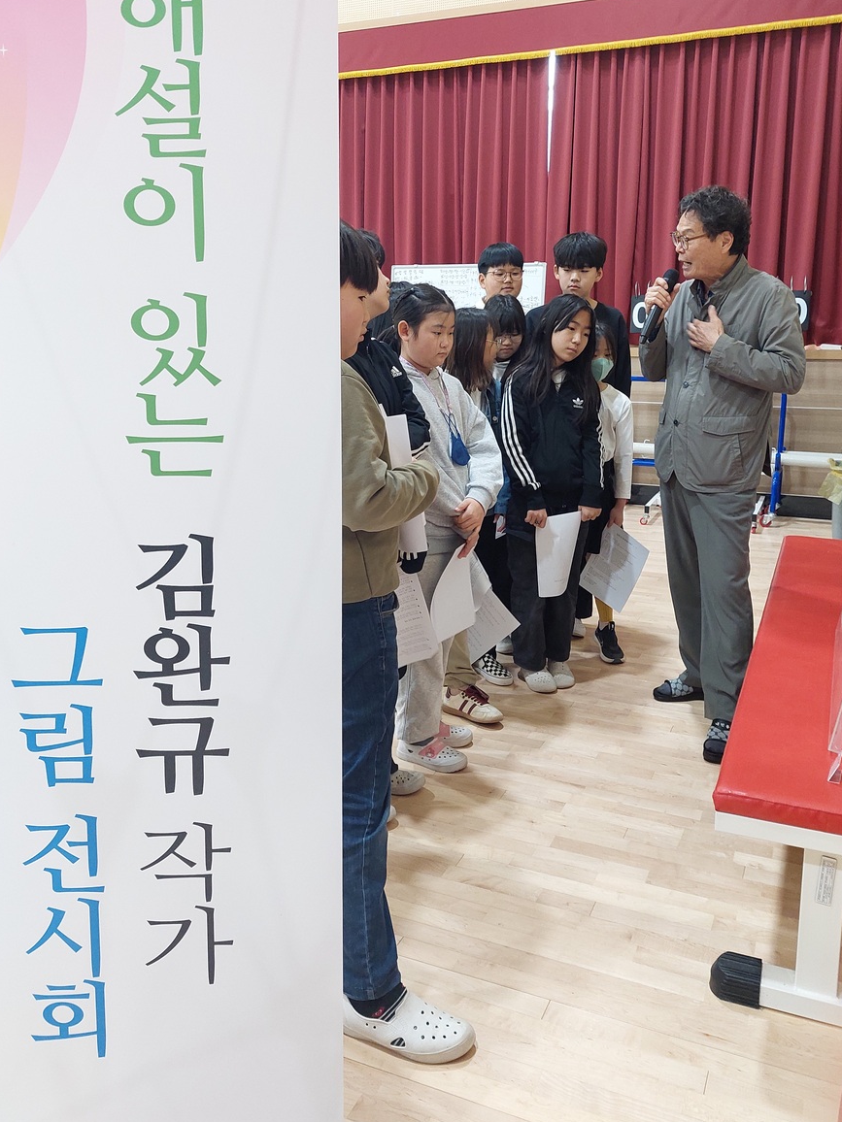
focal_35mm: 30
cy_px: 480
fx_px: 973
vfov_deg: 59.7
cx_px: 431
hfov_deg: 46.8
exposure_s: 1/60
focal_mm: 5.23
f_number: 1.8
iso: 200
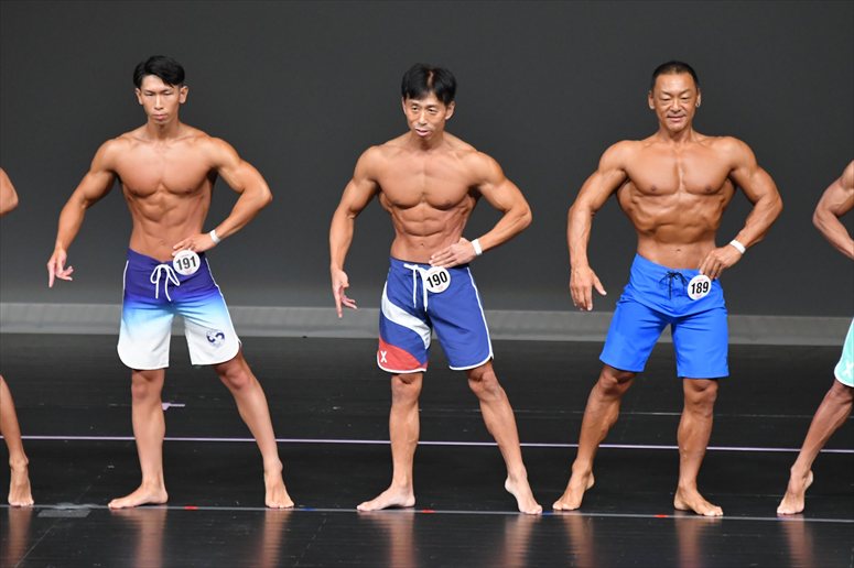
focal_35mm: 315
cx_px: 427
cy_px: 284
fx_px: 7469
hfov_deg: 6.5
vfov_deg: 4.4
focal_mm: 210
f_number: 5.6
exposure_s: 1/400
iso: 3600
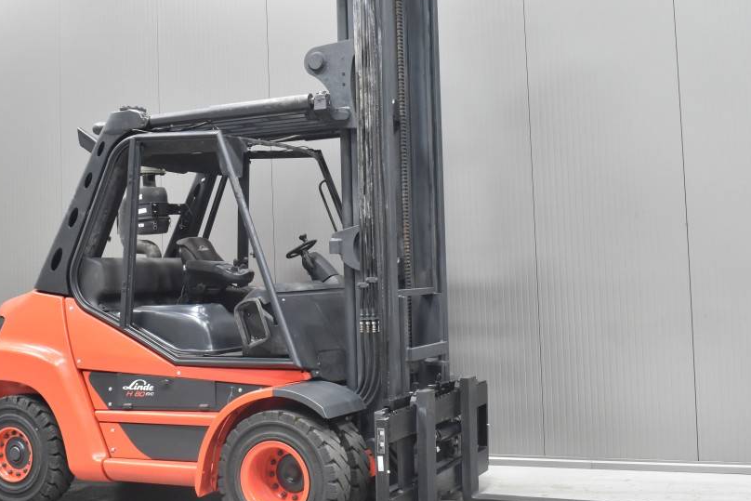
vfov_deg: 27.5
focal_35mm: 49
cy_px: 208
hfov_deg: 40.3
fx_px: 1022
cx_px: 337
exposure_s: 1/20
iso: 1600
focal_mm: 22
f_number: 5.6
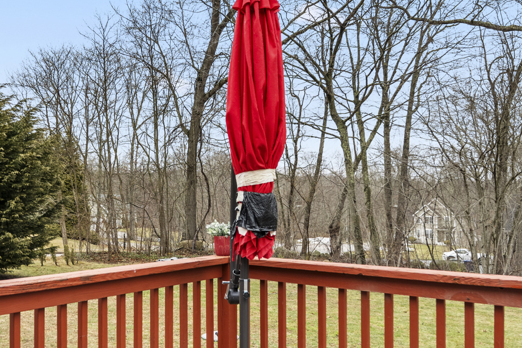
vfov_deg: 35.1
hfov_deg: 49.7
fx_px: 551
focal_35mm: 38
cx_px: 168
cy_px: 171
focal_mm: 14
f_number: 4
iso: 320
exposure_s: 1/100
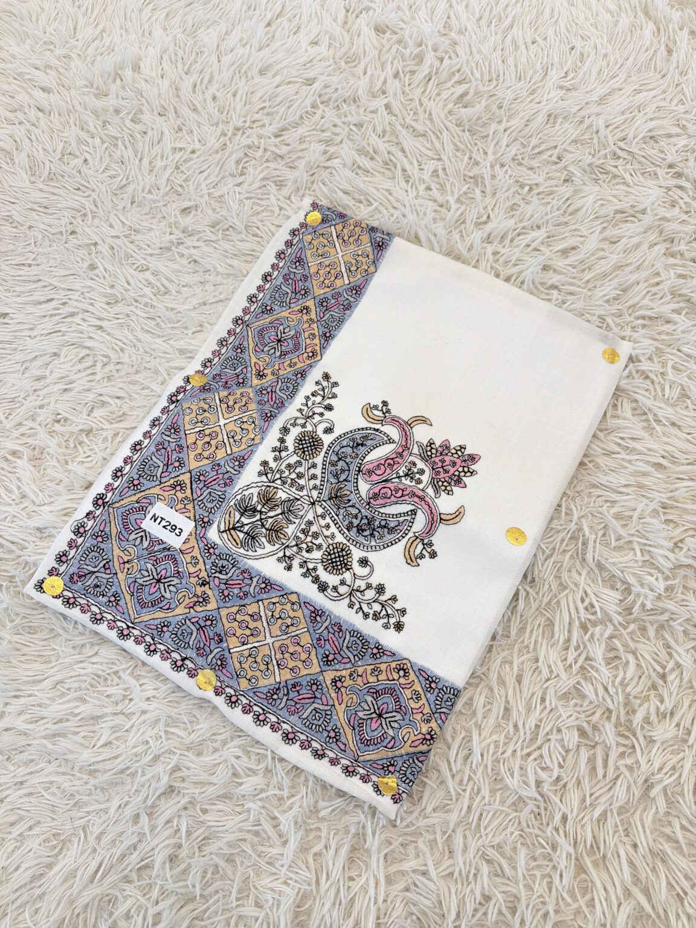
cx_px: 348
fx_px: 643
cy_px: 464
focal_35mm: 24
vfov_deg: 71.6
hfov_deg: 56.8
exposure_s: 1/401
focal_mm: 6.76
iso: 250
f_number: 1.78
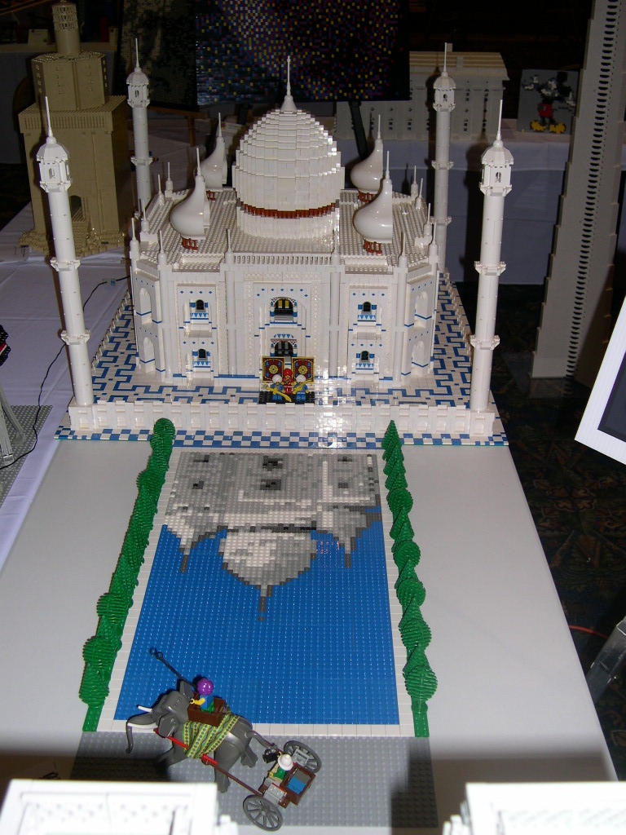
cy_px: 418
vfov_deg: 49.0
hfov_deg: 37.7
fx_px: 916
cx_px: 313
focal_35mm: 38
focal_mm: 8
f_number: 2.8
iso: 100
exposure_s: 1/60
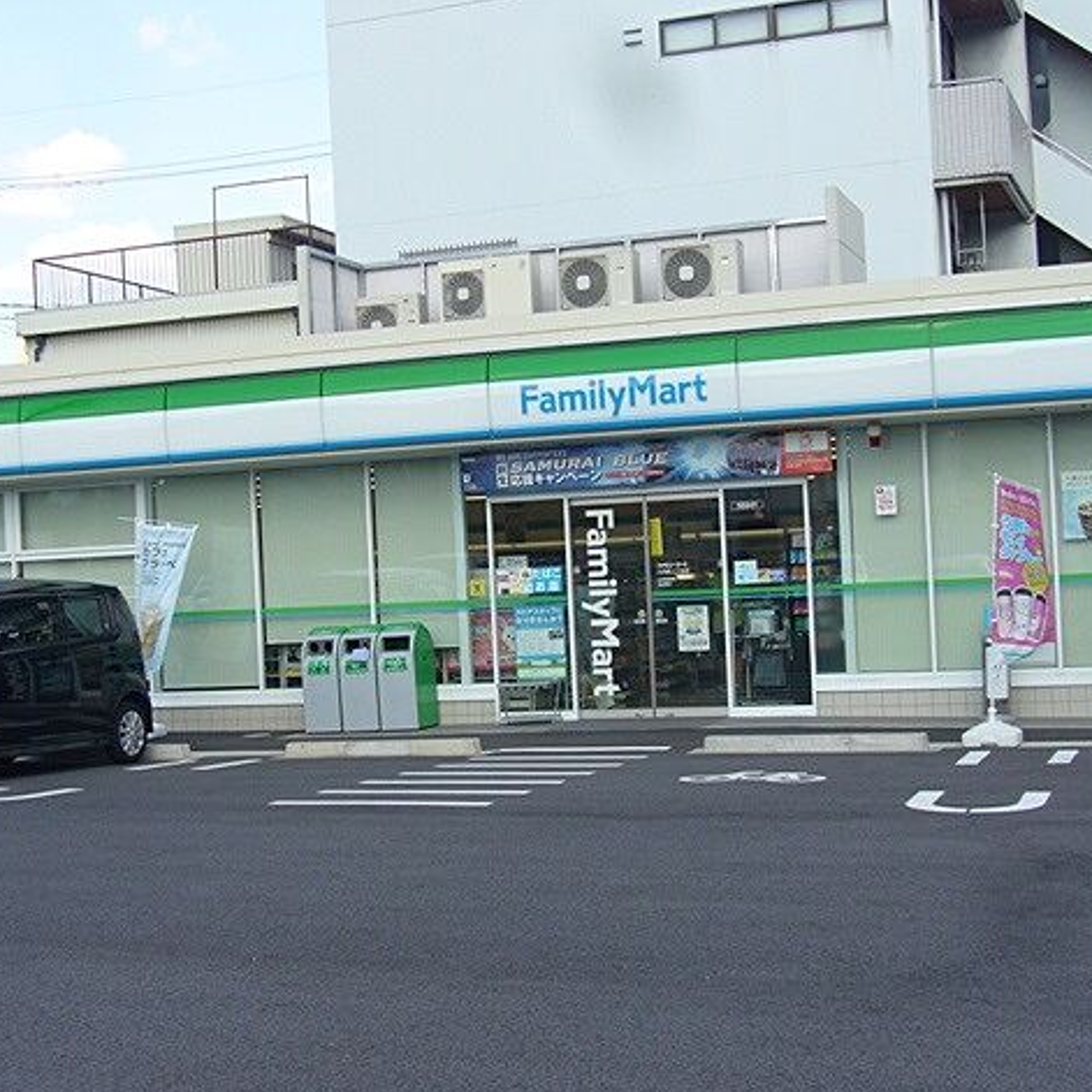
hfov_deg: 31.6
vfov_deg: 31.6
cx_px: 522
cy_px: 552
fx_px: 1927
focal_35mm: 54
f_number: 6.3
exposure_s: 1/160
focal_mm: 7.5
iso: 80
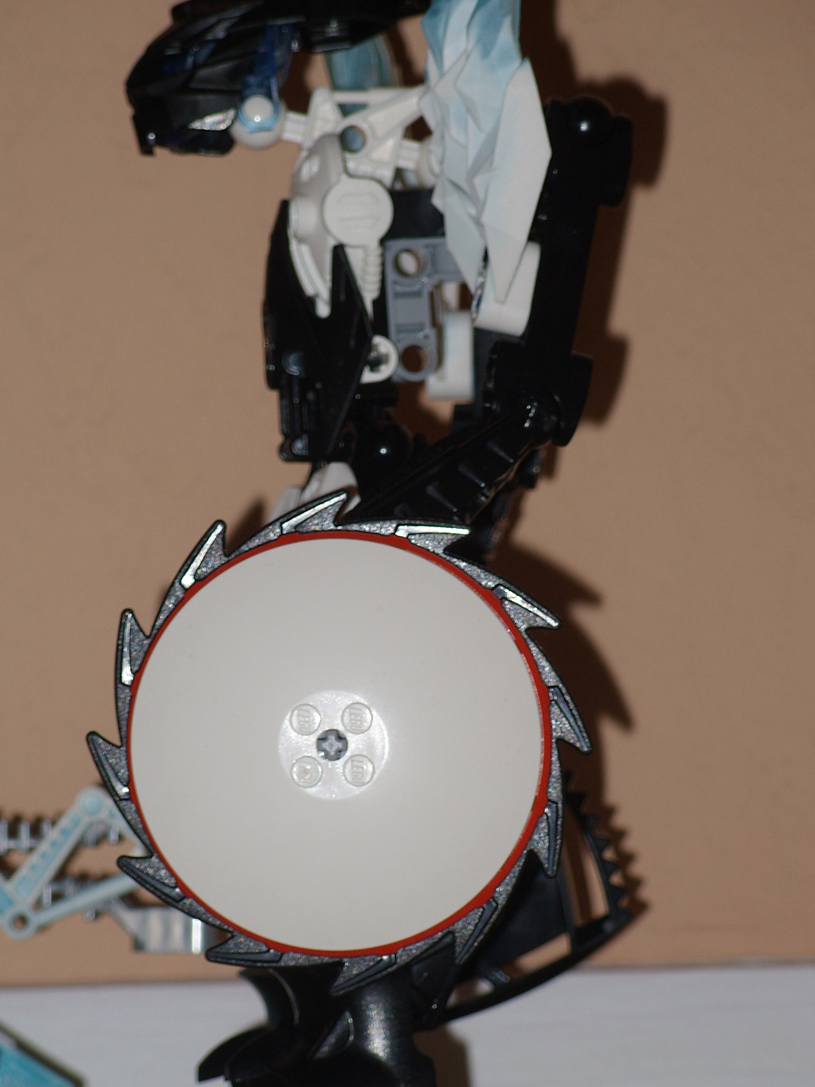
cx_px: 339
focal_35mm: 202
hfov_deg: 7.4
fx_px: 6342
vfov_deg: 9.8
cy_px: 582
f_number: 4.1
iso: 50
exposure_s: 1/148
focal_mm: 33.72
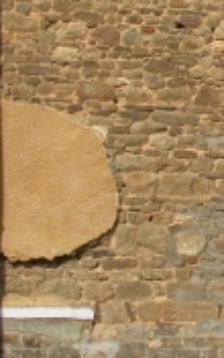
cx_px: 379
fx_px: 1524
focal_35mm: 156
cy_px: 167
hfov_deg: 8.2
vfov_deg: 13.4
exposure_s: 1/461
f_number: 7.5
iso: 100
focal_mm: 7.85
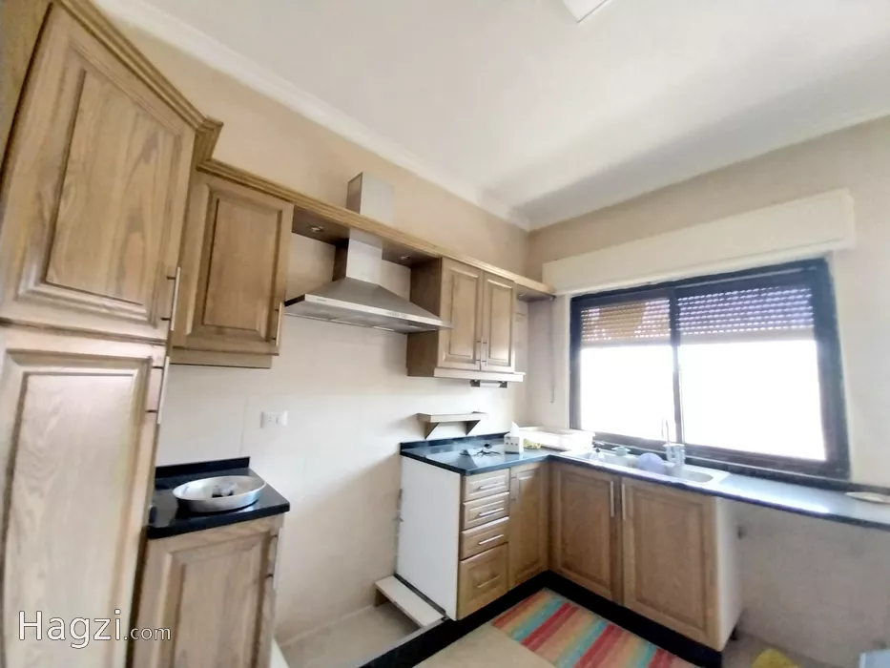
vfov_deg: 89.9
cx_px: 445
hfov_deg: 106.2
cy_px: 334
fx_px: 334
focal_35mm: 13
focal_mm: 1.3
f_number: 2.2
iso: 320
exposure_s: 1/17
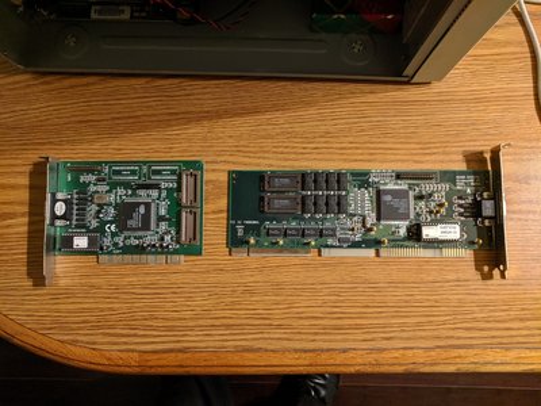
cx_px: 270
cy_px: 203
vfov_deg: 53.1
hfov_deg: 67.3
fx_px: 406
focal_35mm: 26
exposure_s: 1/30
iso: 991
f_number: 2
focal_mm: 4.67
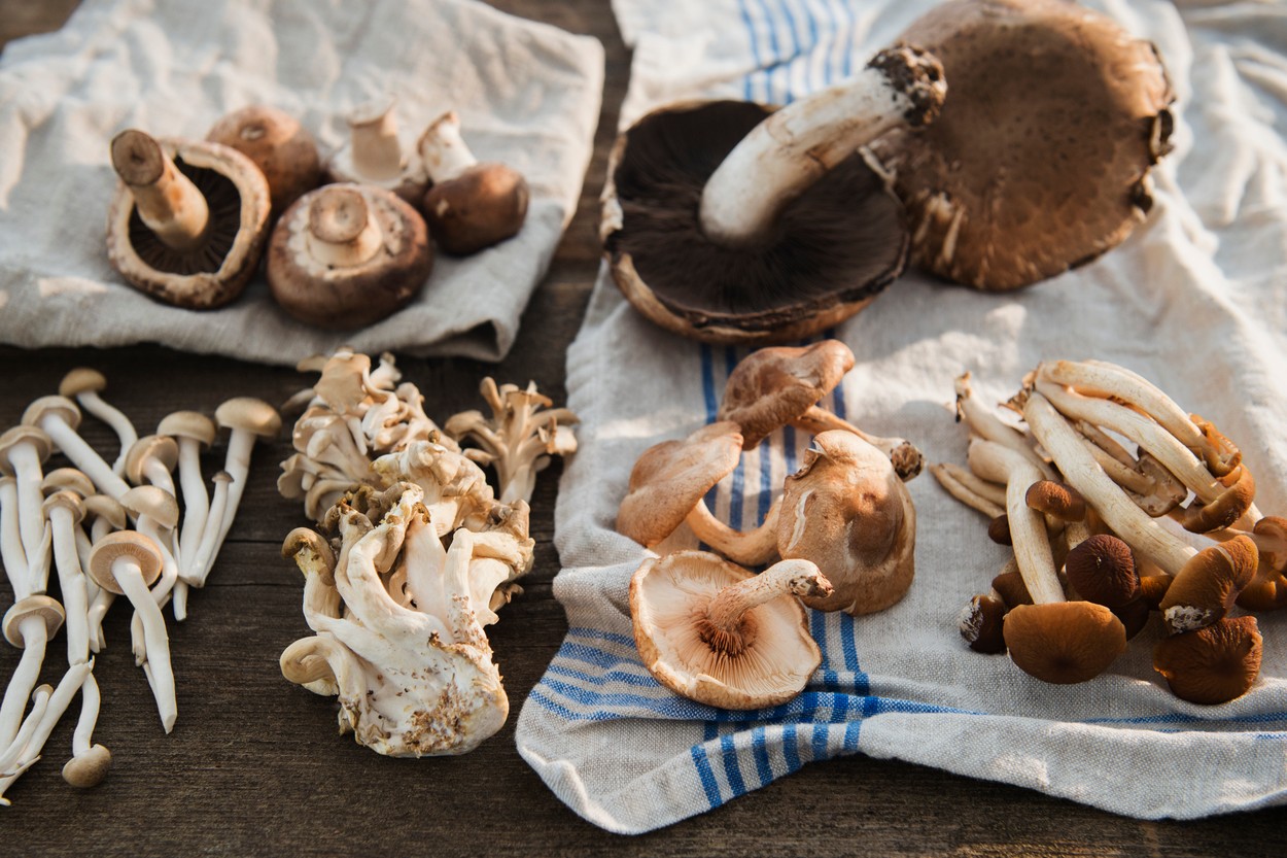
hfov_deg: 41.1
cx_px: 644
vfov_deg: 28.1
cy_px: 429
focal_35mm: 48
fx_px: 1716
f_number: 5
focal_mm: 48
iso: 640
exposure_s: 1/160
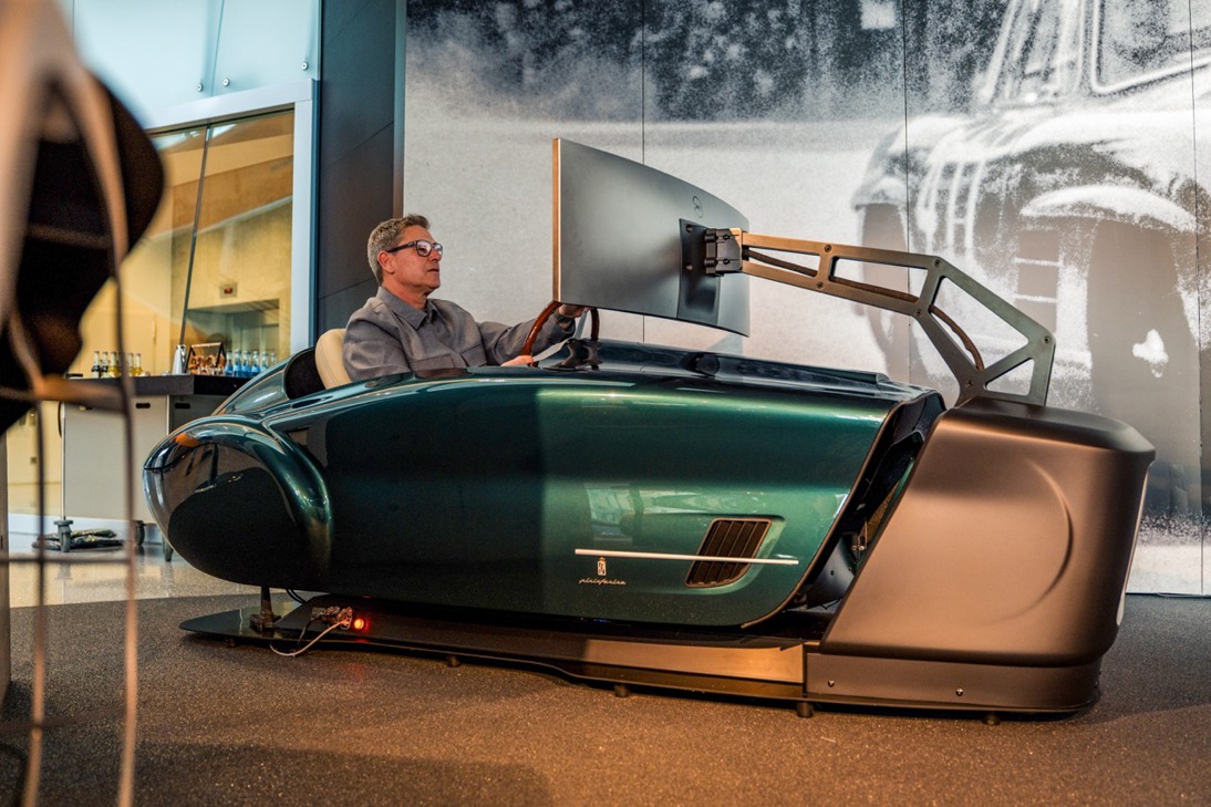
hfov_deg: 57.2
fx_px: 1110
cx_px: 606
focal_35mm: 33
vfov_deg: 40.0
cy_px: 404
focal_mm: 33
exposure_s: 1/250
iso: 2000
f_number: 2.8
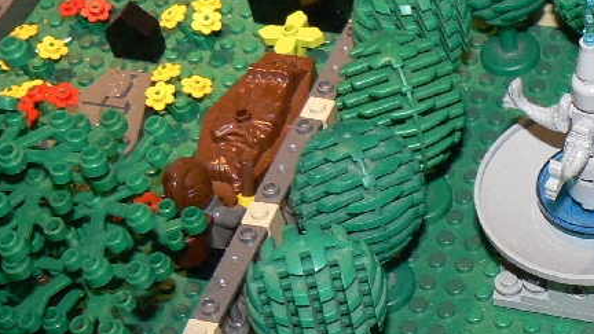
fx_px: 1465
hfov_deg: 22.1
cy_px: 206
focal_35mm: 93
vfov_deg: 13.0
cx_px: 584
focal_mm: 6
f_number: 2.8
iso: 100
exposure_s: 1/30
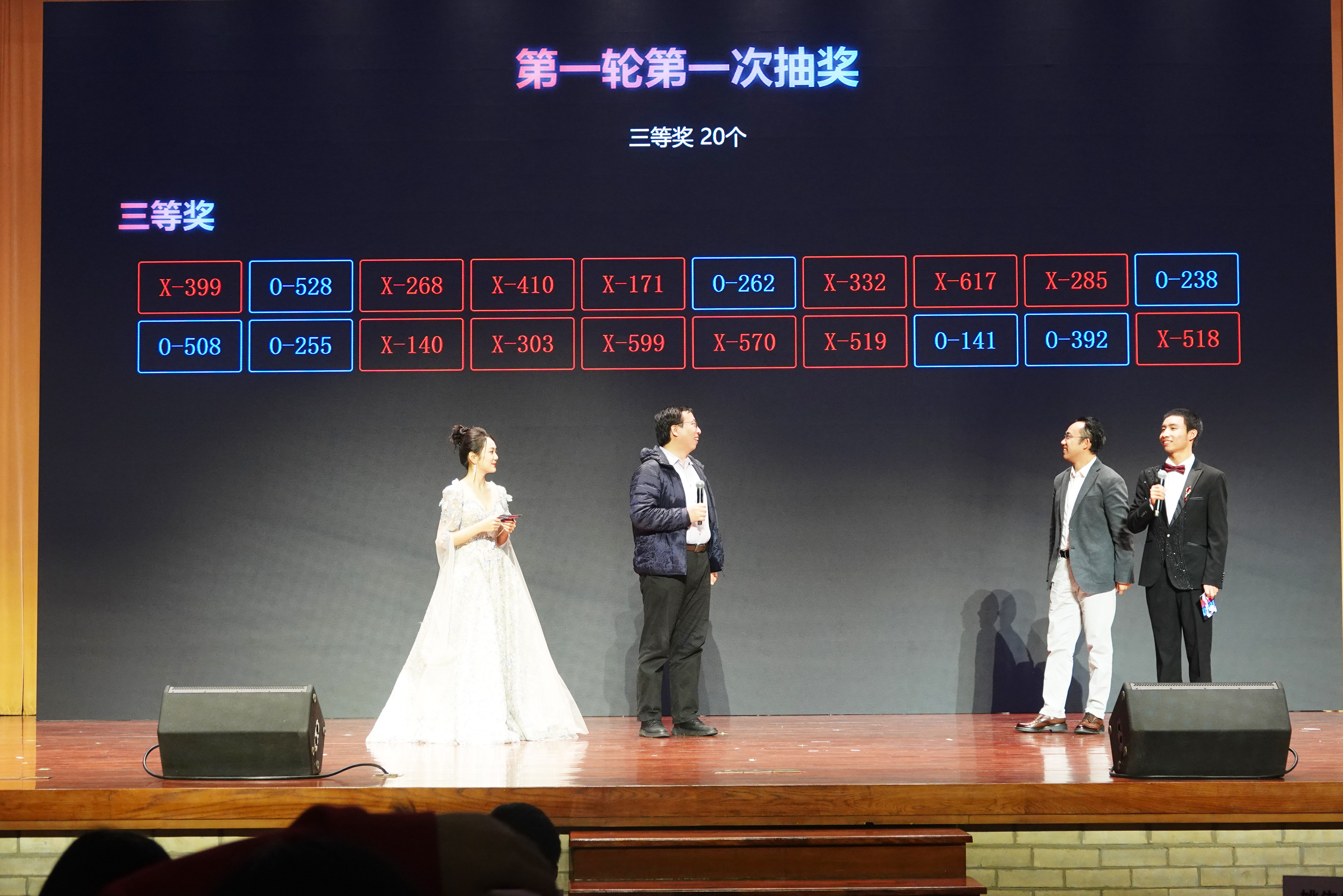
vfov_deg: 25.1
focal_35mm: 54
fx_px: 2014
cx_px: 672
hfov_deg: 36.9
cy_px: 448
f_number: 3.2
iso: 800
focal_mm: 19.68
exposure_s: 1/50
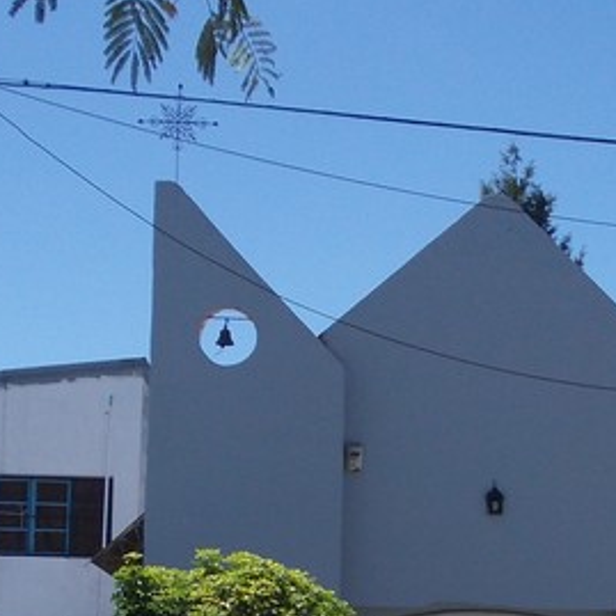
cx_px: 513
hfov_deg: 16.0
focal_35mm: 108
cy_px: 595
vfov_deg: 15.9
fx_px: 2174
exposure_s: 1/250
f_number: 6.5
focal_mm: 6.1
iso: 80
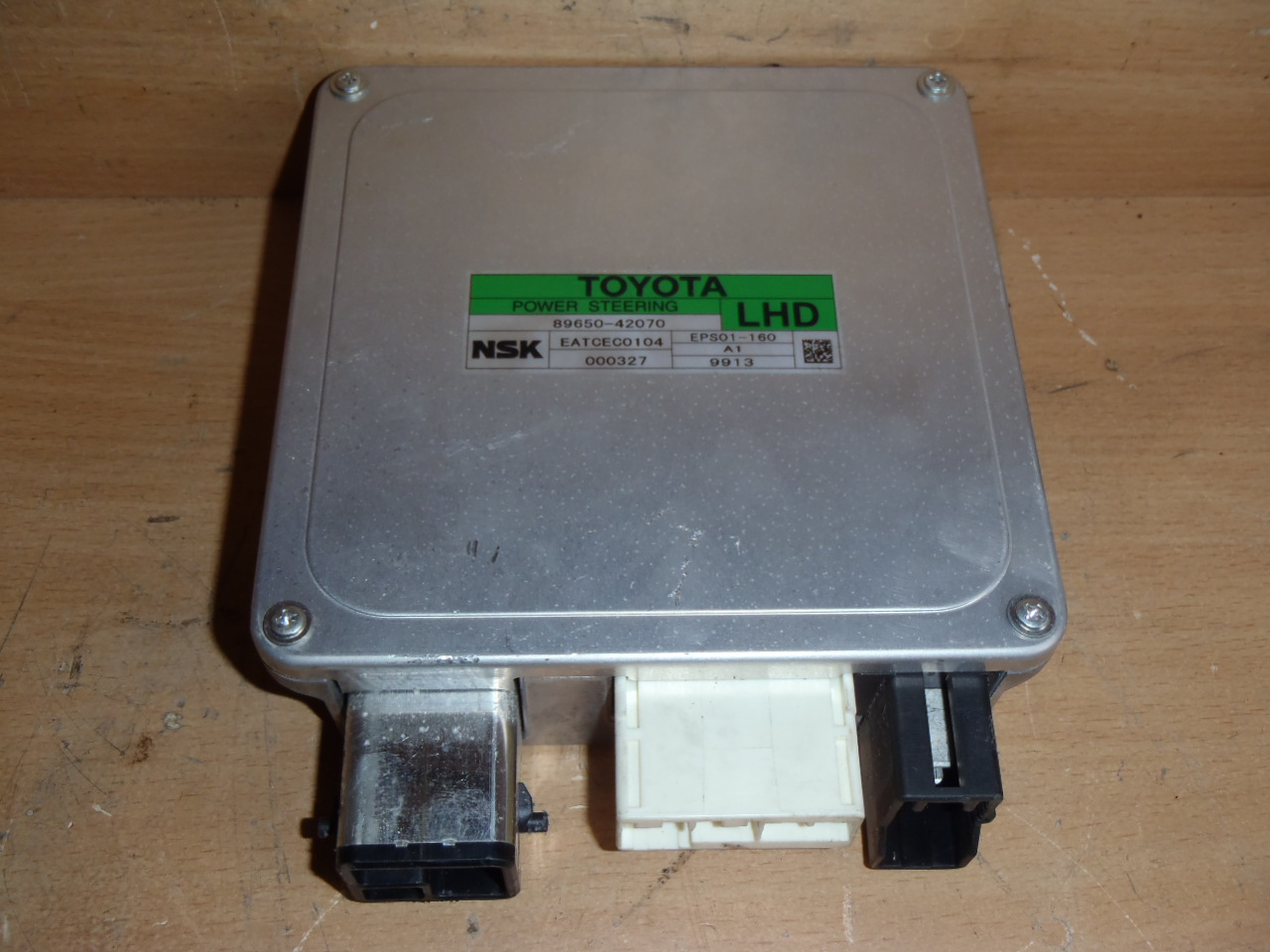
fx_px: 1394
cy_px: 476
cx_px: 635
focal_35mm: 38
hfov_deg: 49.0
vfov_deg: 37.7
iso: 100
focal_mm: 6.83
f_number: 4.6
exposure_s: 1/40
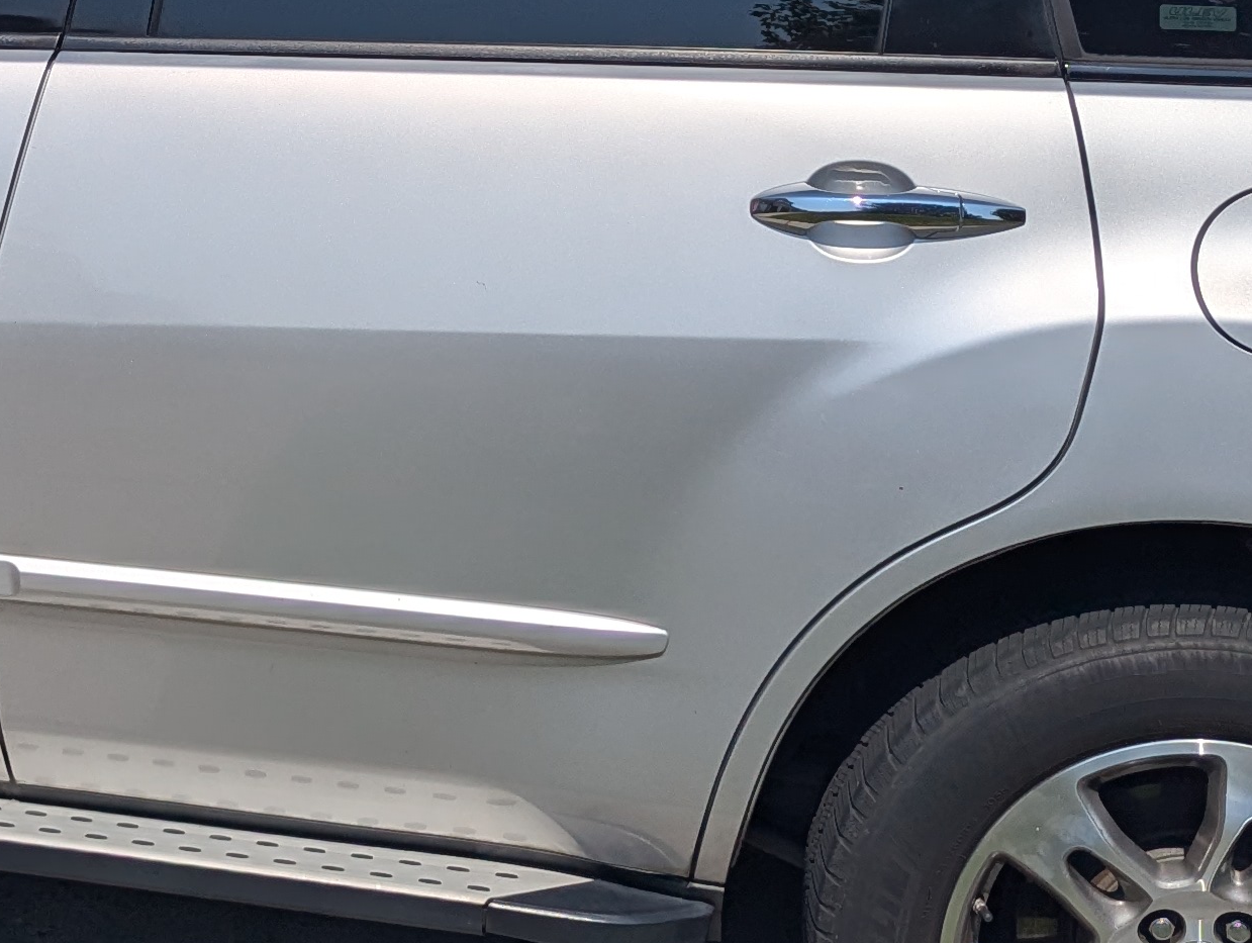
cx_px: 157
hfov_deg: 24.1
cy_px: -19
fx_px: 2861
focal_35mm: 79
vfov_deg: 18.2
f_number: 1.85
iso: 50
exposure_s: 1/8696
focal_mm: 6.81
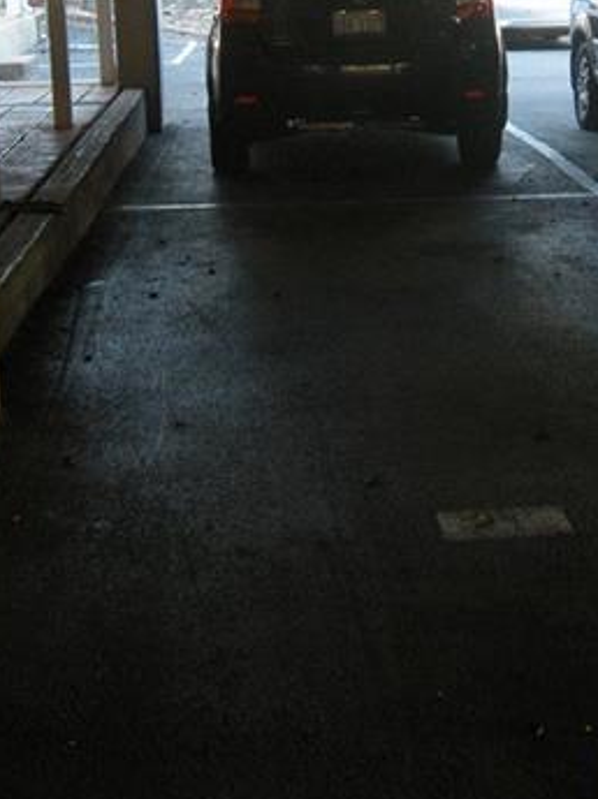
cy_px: 241
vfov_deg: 24.9
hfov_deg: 18.8
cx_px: 420
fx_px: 1800
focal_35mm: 78
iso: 158
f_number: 3.8
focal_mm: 5.9
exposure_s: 1/48.2
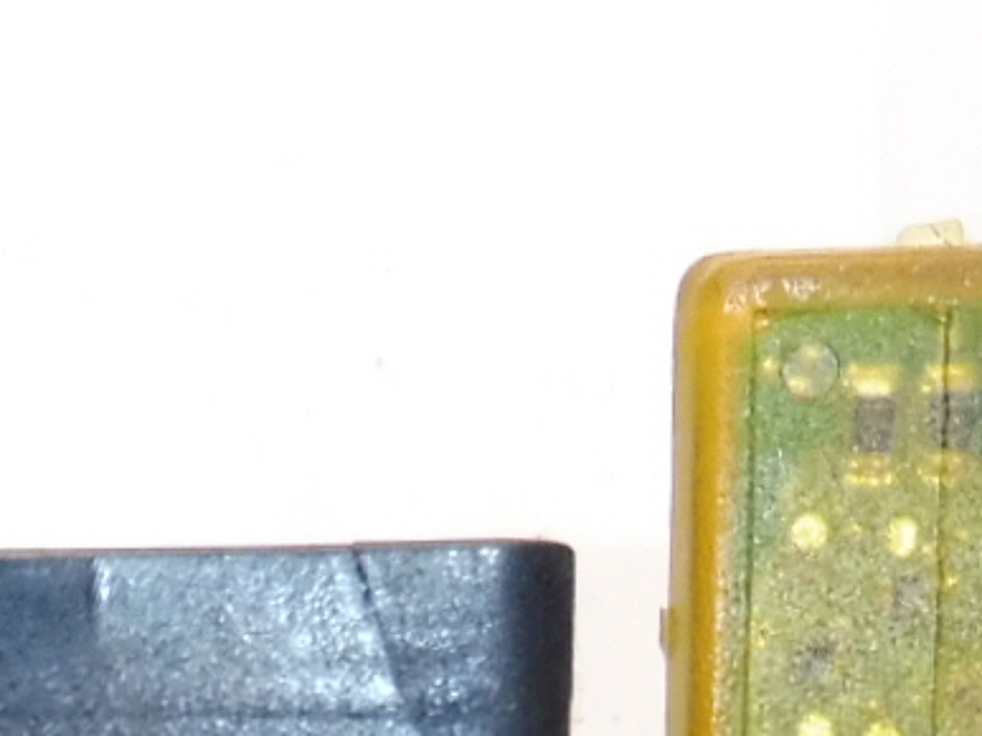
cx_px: -38
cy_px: 1670
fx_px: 3602
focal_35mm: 127
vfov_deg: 10.3
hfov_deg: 15.2
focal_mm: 4.3
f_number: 3.5
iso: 200
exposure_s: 1/160
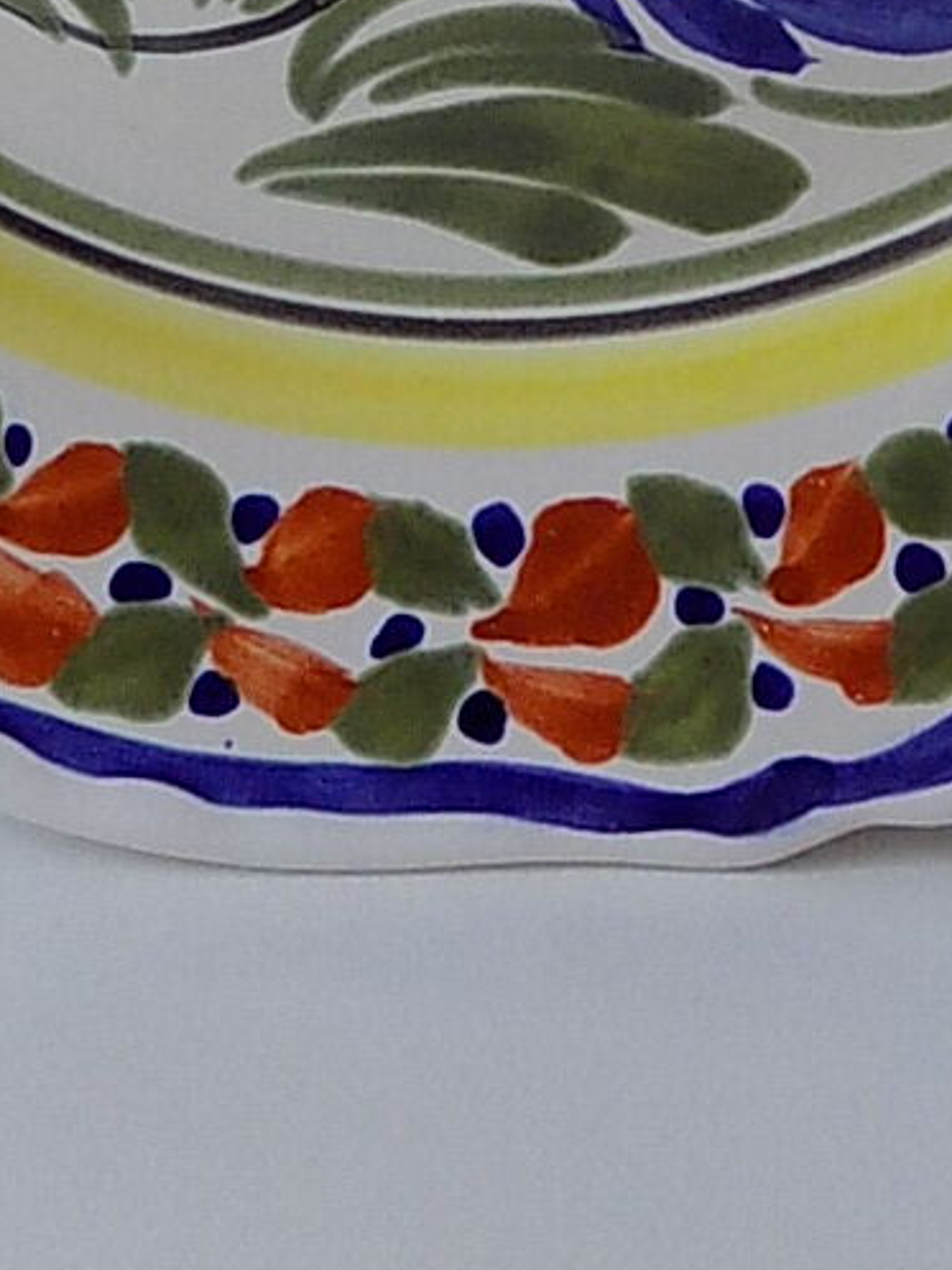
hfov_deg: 14.1
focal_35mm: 105
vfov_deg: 16.5
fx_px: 3854
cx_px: 454
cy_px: -814
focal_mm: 4
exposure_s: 1/30
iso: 140
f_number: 3.1
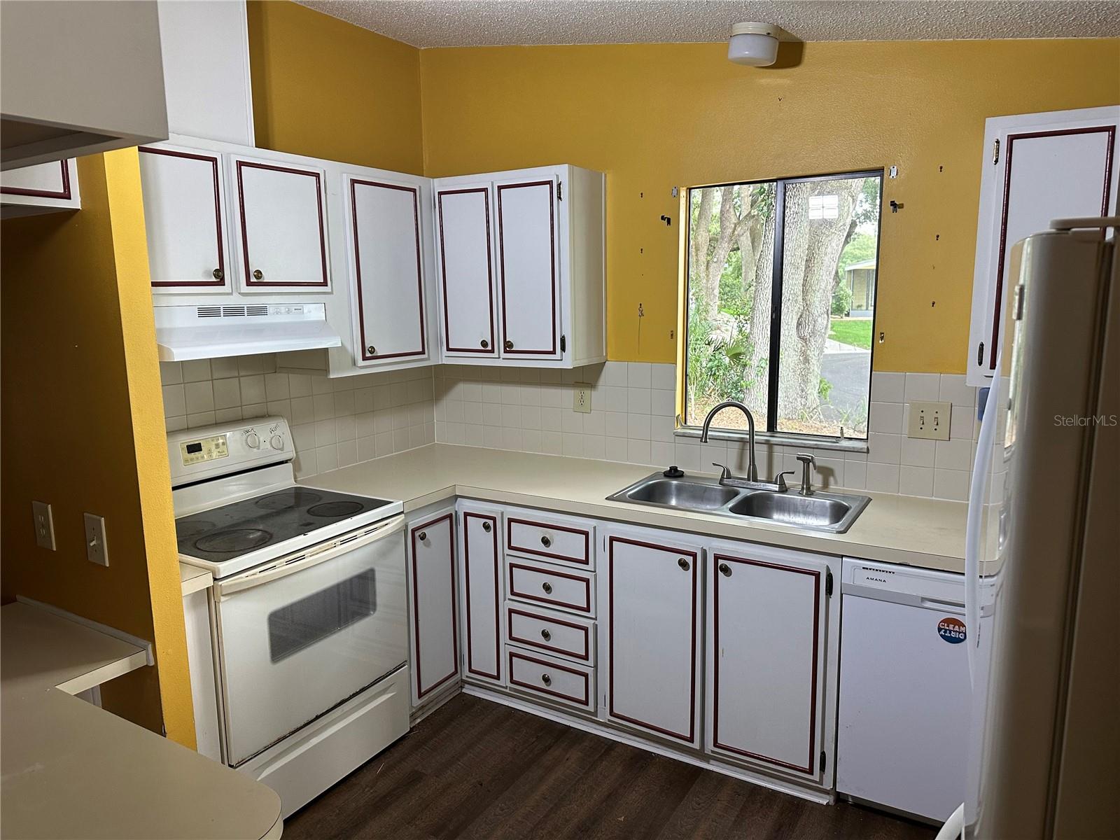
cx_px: 560
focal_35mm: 24
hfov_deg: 71.6
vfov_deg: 56.8
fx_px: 777
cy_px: 420
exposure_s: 1/109
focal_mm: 6.86
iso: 200
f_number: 1.78
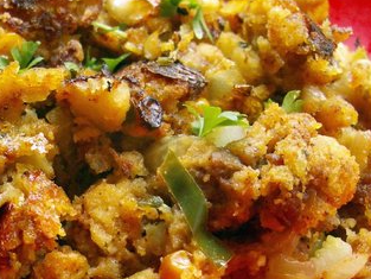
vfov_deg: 21.9
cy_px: 157
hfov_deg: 28.7
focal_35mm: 67
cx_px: 113
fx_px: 718
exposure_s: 1/25
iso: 100
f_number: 2.6
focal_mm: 5.8
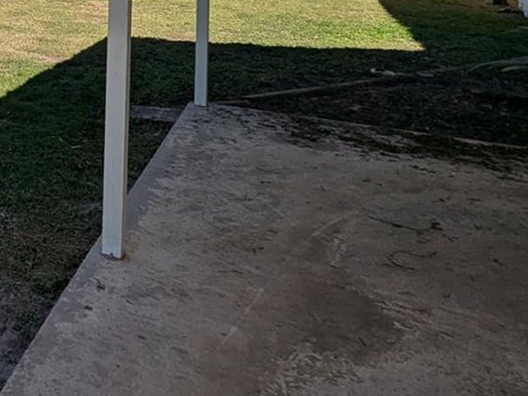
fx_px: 595
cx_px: -211
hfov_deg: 31.6
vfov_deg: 31.5
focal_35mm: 39
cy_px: -66
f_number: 2.2
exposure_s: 1/1027
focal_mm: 1.95
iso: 43
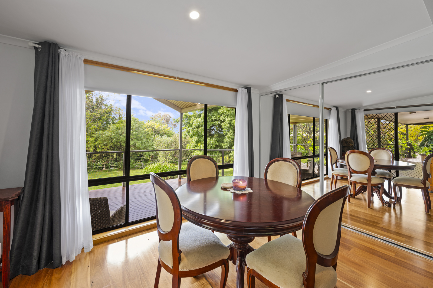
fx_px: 168
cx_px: 216
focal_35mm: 14
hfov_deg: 104.3
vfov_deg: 81.1
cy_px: 144
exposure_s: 1/3
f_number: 9
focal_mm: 14
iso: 200
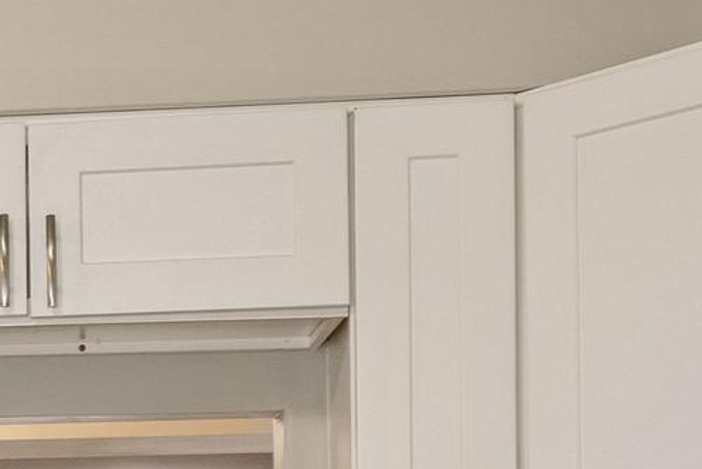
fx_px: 1931
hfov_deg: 18.7
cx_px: -284
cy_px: 815
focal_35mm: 99
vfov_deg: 12.7
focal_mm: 16
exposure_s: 1/2
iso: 160
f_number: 8
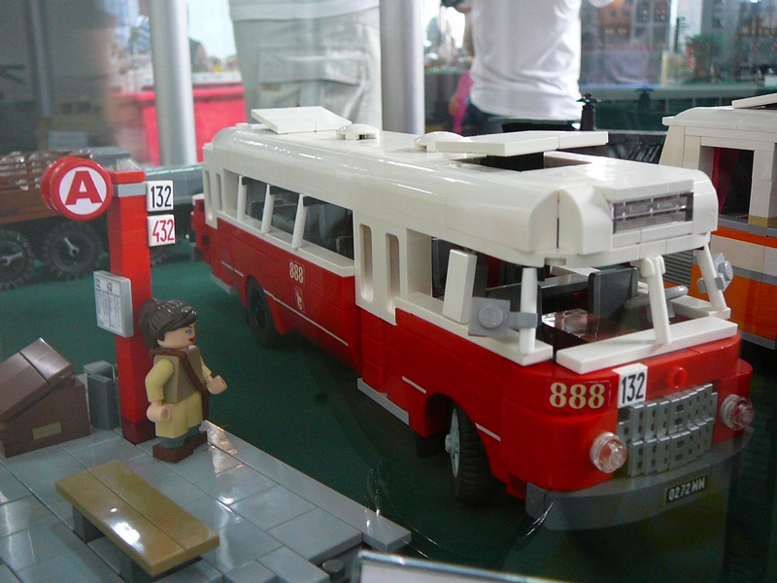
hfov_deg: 51.4
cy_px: 292
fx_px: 808
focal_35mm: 36
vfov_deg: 39.7
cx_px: 388
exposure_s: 1/8
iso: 200
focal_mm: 5.2
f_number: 2.8
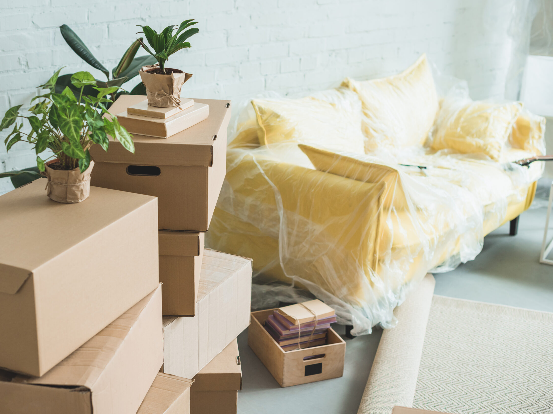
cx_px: 241
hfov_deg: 34.9
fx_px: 879
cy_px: 208
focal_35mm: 55
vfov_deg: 26.6
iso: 400
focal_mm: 50
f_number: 3.5
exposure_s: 1/200
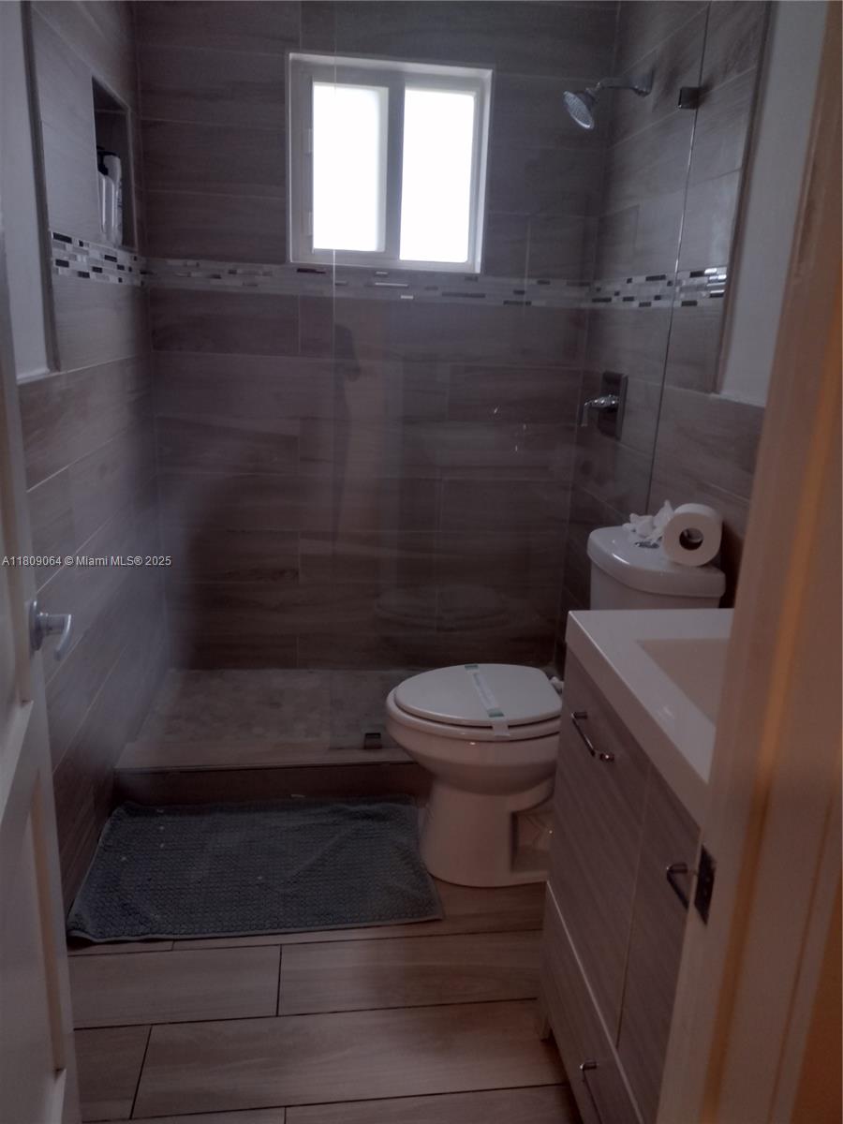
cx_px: 422
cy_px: 562
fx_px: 877
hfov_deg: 51.4
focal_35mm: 27
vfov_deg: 65.3
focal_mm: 4.71
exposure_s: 1/40
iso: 160
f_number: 1.7
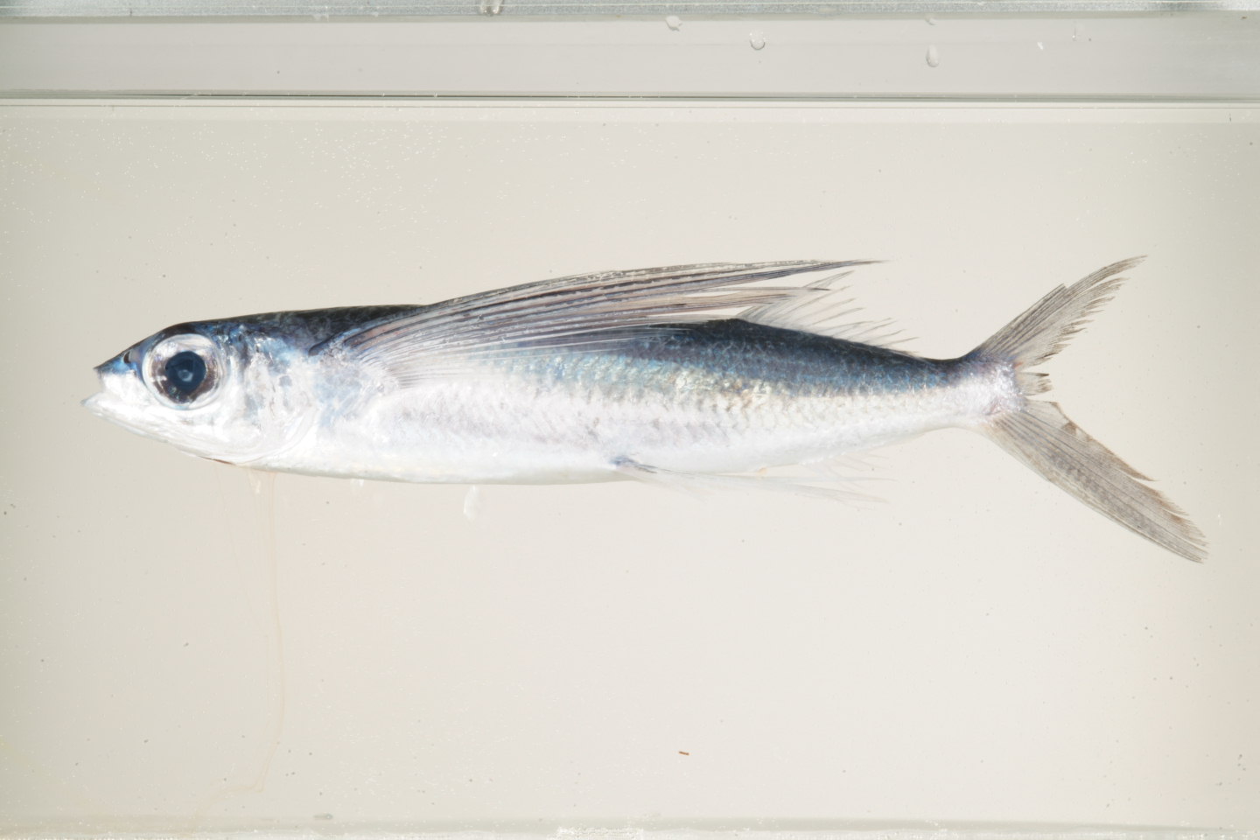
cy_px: 420
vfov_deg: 8.7
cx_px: 630
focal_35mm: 158
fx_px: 5530
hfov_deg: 13.0
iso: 100
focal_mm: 105
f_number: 27
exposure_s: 1/60
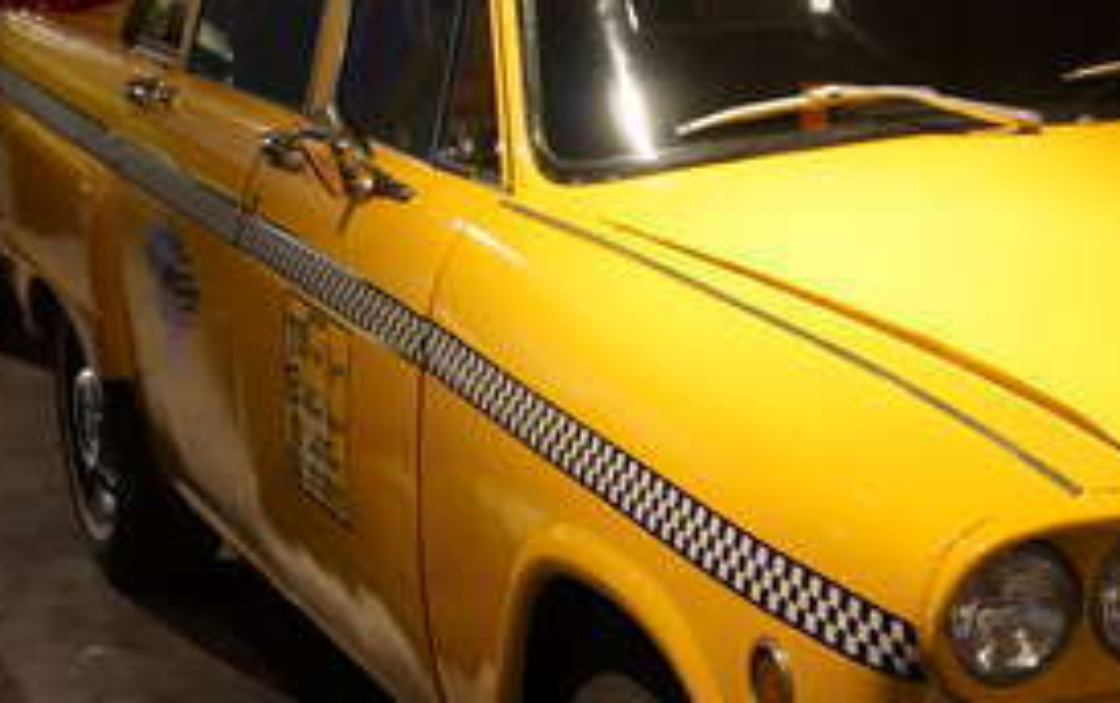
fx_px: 2995
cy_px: 452
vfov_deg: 13.4
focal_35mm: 98
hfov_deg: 20.7
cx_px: 1051
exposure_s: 1/60
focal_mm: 22
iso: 400
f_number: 4
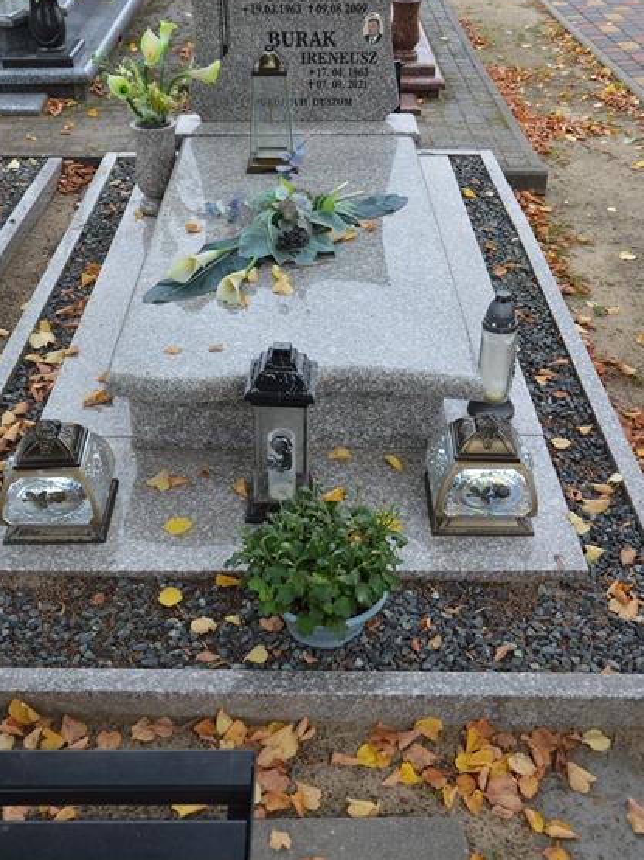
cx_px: 317
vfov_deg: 46.7
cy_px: 377
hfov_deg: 35.9
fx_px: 993
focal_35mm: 40
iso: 280
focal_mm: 24
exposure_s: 1/125
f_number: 5.6
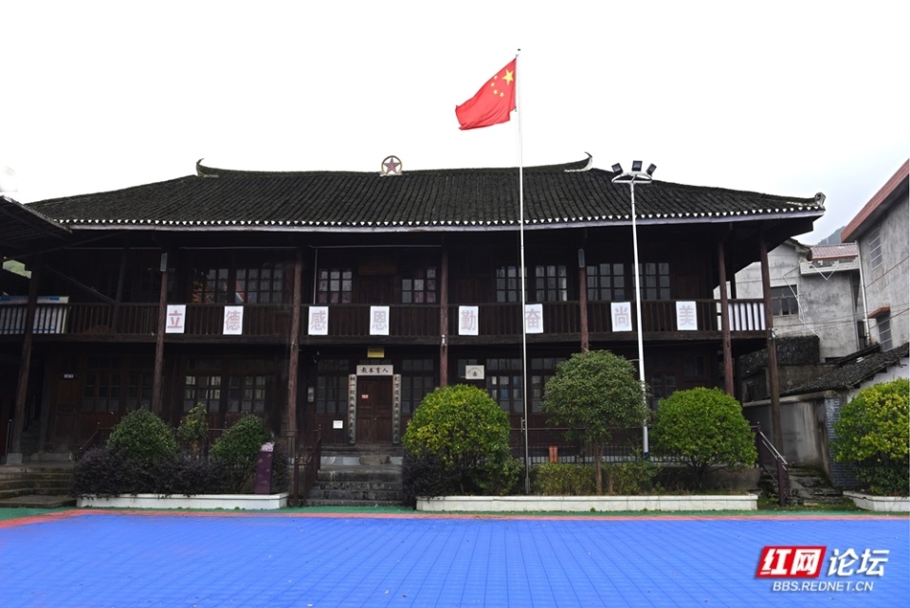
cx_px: 455
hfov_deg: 61.9
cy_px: 304
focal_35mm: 30
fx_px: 759
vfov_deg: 43.6
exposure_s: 1/40
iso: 100
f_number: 9
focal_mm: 30
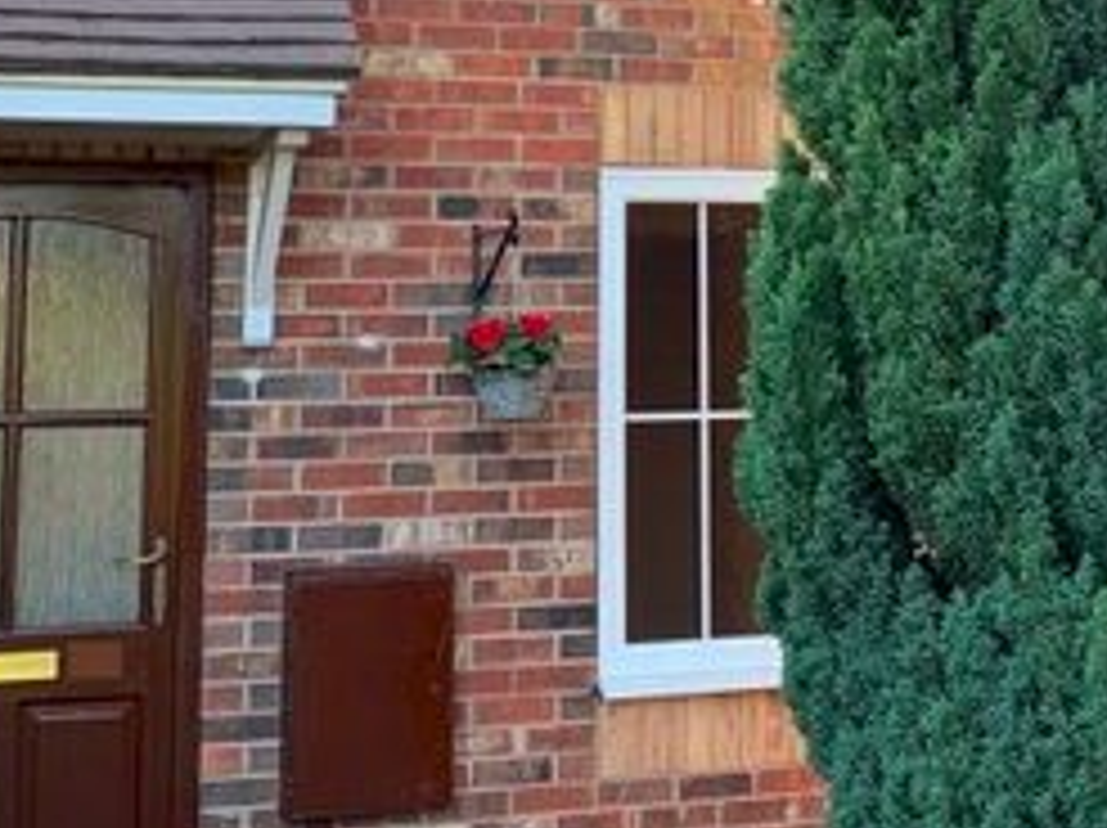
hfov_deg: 26.0
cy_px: 16
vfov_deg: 19.3
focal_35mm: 74
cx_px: 860
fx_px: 2364
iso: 32
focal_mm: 4.25
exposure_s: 1/122
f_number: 1.8
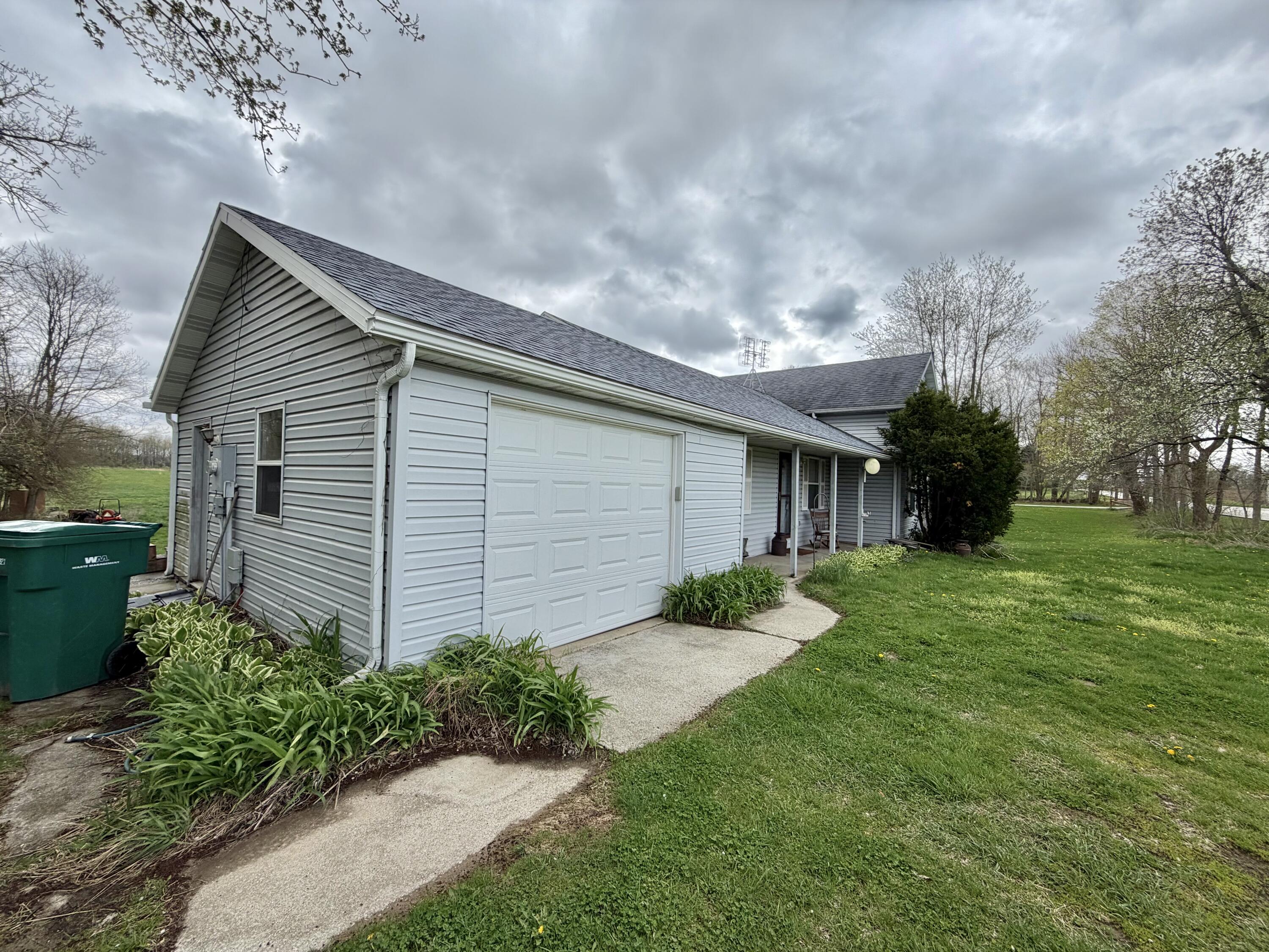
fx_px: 513
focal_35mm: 14
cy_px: 476
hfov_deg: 102.1
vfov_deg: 85.7
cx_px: 634
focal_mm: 2.22
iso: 25
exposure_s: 1/770
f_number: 2.2
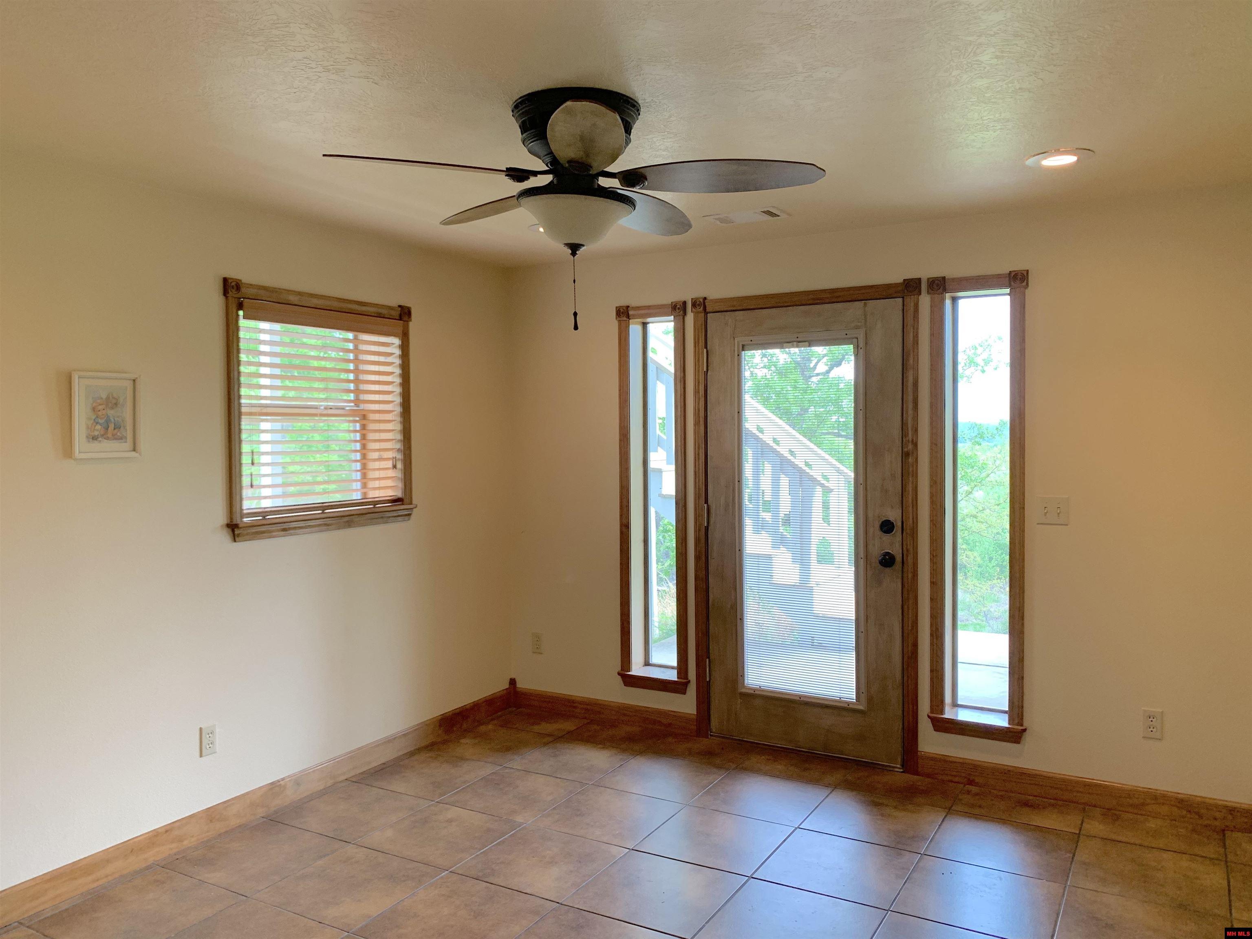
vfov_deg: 53.1
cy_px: 470
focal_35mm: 26
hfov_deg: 67.3
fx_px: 940
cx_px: 626
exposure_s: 1/60
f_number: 1.8
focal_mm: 4.25
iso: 64
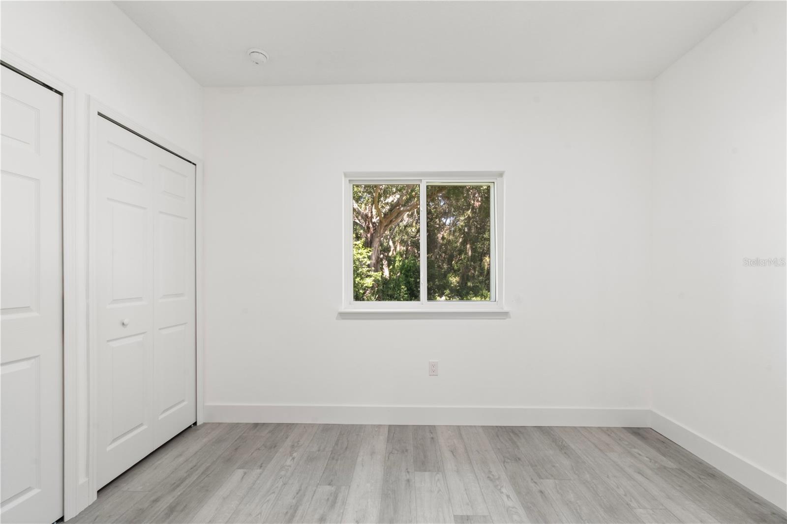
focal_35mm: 15
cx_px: 394
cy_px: 262
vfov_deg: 77.3
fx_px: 328
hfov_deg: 100.4
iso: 320
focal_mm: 10
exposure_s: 1.3
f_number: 18
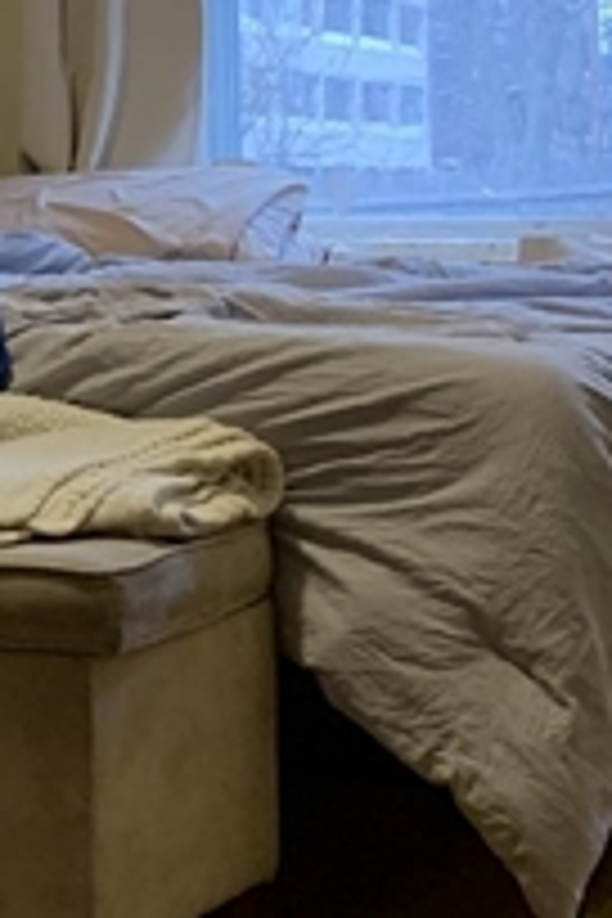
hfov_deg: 12.3
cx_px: -486
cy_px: 126
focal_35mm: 102
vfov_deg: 19.7
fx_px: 2601
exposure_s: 1/60
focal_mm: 4.25
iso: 320
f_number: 1.8
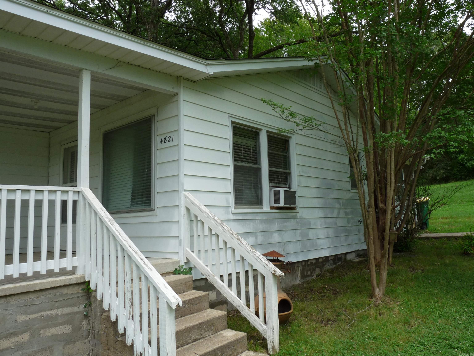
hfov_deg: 65.3
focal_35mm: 27
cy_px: 178
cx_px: 237
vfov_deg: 51.4
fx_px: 370
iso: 100
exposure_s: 1/200
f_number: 5
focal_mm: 4.8
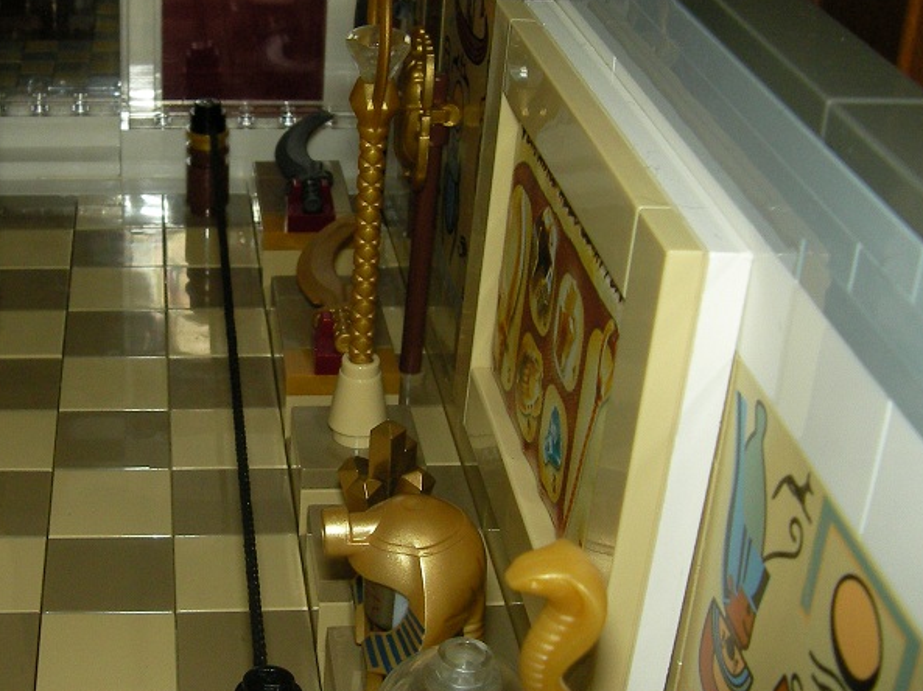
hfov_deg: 32.3
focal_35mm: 59
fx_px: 1572
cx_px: 268
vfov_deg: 24.8
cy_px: 330
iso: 100
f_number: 6.6
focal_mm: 6.3
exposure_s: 1/30
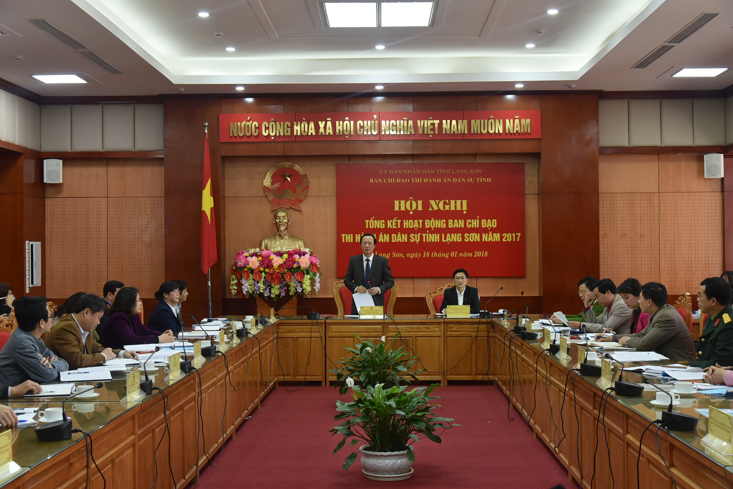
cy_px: 244
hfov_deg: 41.1
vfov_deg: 28.1
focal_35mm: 48
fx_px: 978
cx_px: 366
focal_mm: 48
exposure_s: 1/60
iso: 1800
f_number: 5.6
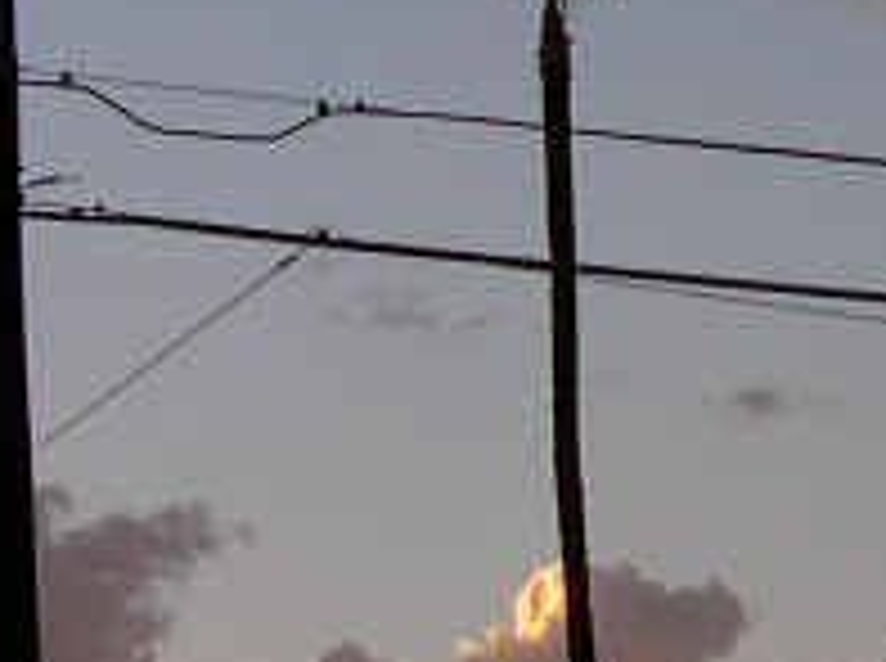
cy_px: -243
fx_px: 5059
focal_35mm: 198
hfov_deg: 10.0
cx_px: 774
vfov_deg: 7.4
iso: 100
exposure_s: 1/459
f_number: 2.8
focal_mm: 8
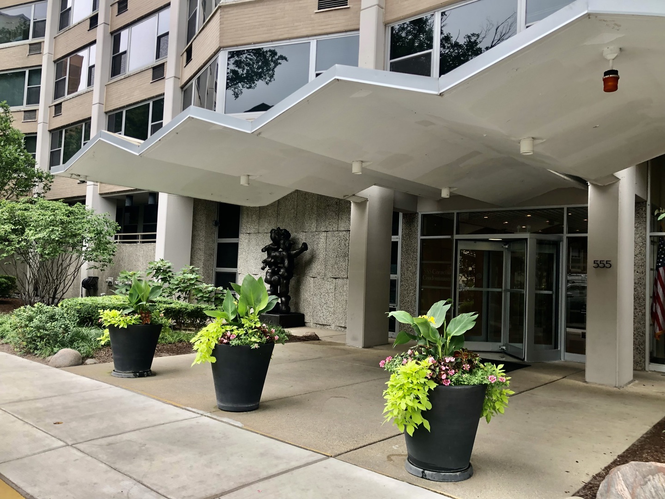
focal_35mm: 28
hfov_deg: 63.4
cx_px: 332
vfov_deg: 49.7
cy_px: 250
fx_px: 538
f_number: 1.8
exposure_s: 1/120
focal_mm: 3.99
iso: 40
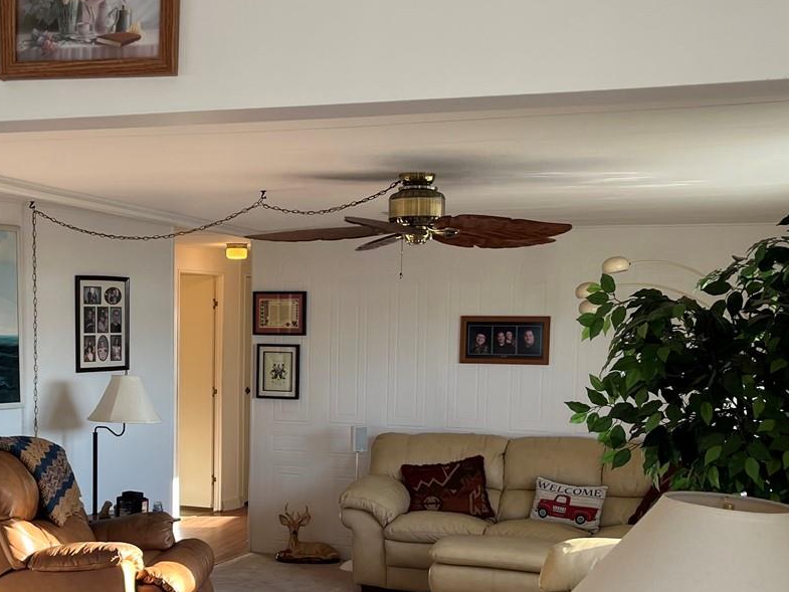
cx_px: 218
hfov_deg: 35.5
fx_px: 1208
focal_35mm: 53
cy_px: 411
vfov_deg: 27.3
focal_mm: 5.1
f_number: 1.6
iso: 40
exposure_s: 1/122
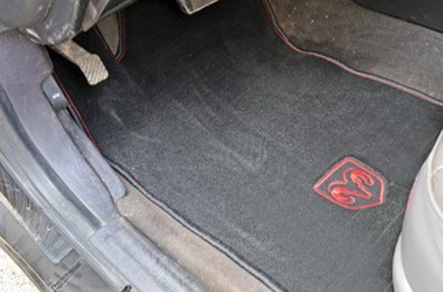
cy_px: 187
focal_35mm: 35
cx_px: 278
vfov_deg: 37.3
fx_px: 429
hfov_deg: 53.9
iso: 400
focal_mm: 18
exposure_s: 1/15
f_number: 8
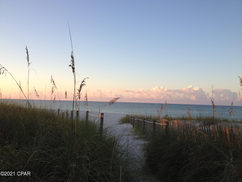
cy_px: 91
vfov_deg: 40.7
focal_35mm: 35
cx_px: 121
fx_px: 245
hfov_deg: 52.6
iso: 50
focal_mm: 4.28
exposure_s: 1/351
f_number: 2.4
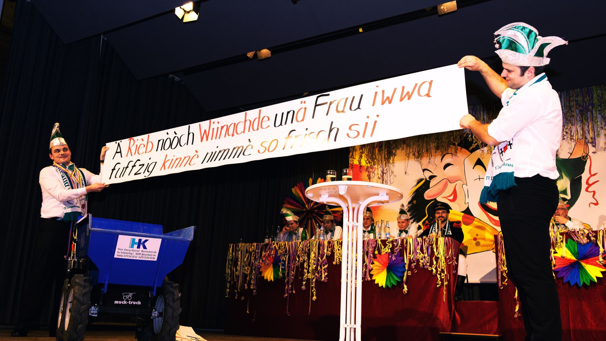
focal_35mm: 36
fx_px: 579
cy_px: 184
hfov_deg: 55.3
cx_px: 305
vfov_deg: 32.8
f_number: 5
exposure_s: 1/160
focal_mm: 34
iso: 1600
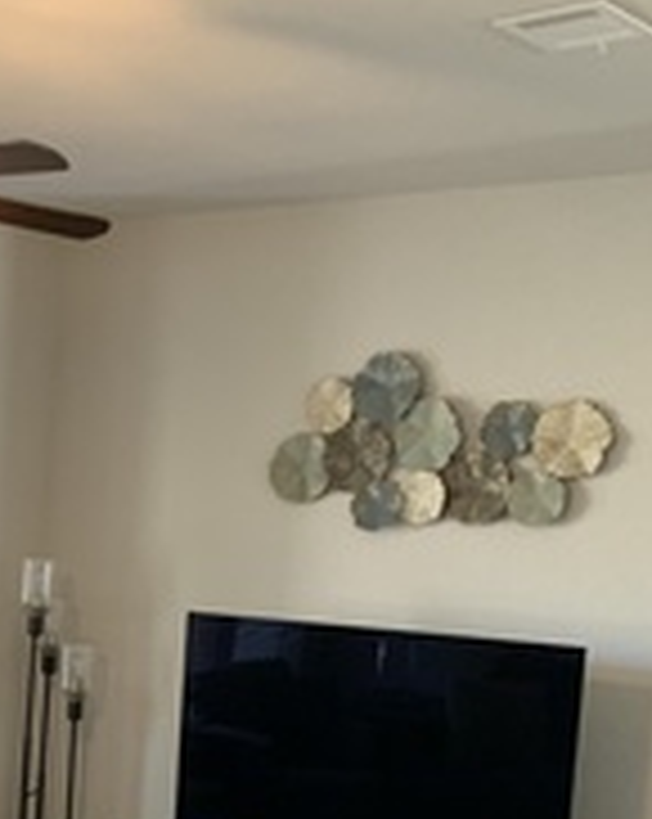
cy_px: 770
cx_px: -4
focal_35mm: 67
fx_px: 1620
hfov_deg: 21.9
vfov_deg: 27.1
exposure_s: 1/60
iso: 250
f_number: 1.8
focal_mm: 4.25
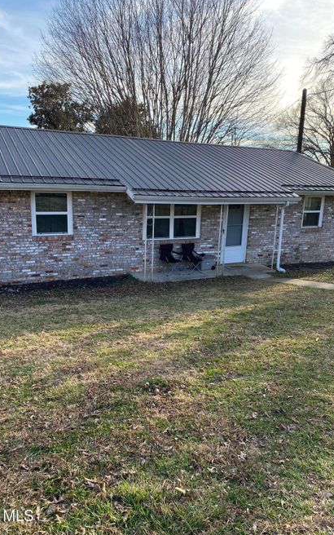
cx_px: 170
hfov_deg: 44.5
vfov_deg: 66.5
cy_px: 269
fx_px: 408
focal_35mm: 28
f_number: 1.8
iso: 32
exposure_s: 1/626
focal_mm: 4.25
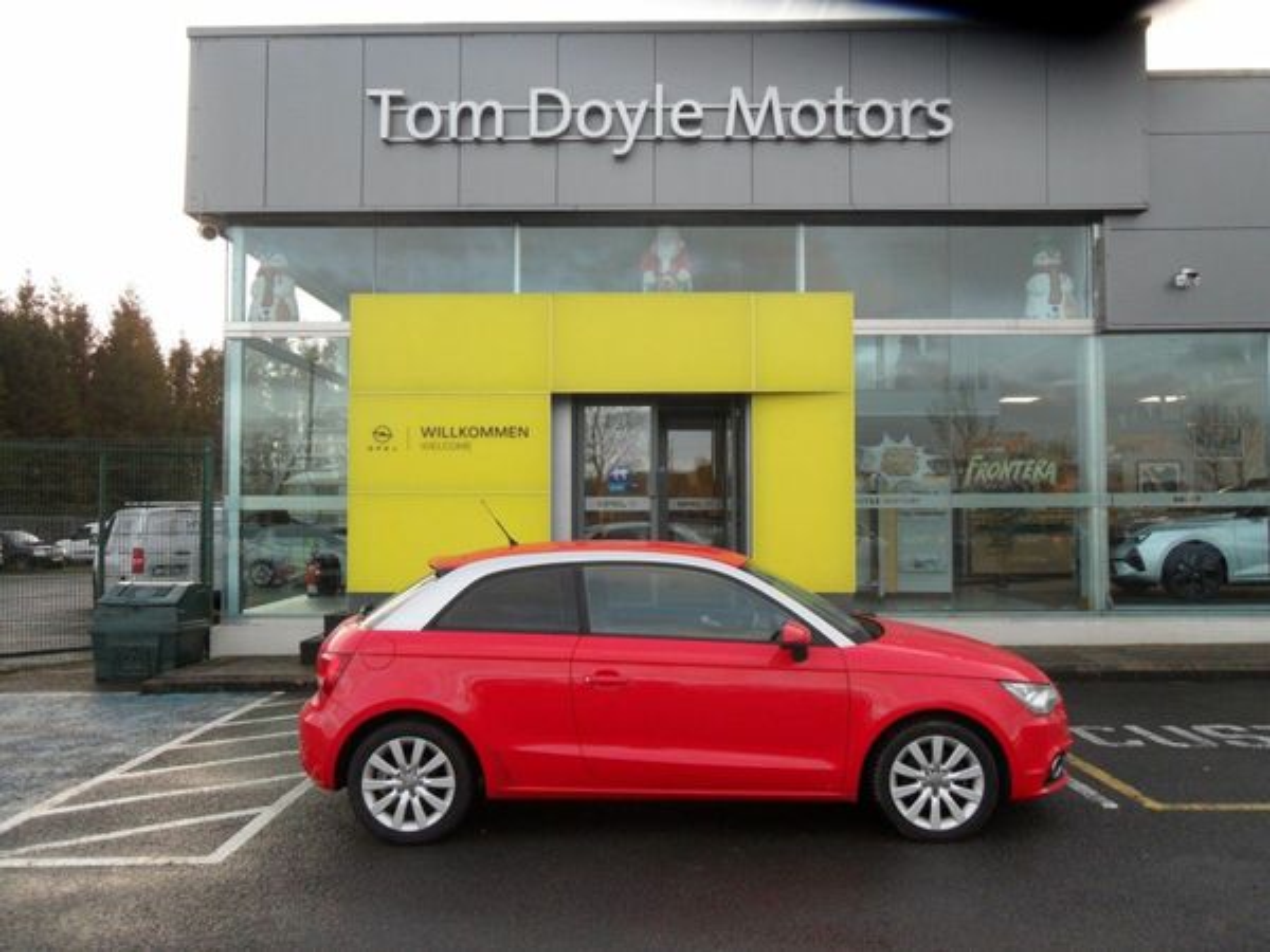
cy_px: 476
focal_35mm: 28
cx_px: 635
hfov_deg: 63.4
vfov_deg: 49.7
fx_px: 1027
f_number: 3.4
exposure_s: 1/60
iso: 100
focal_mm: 5
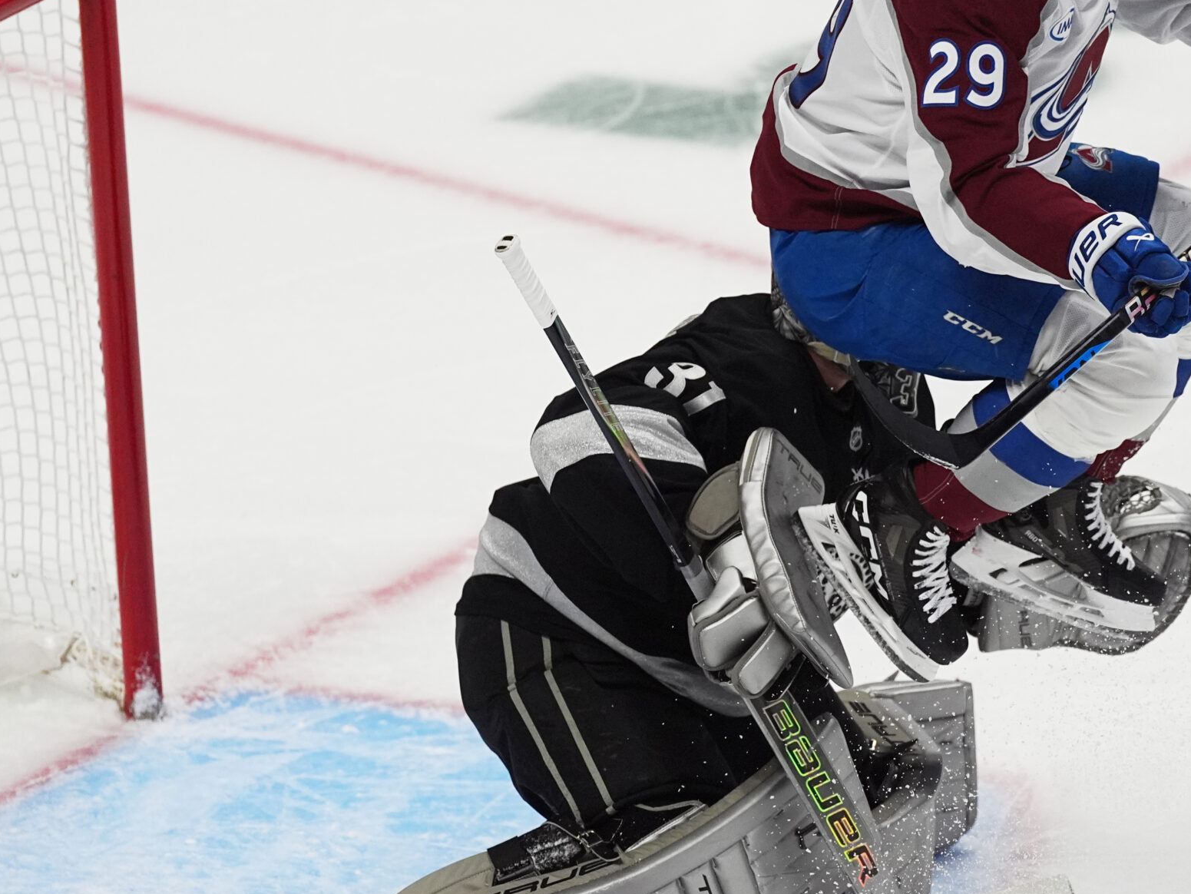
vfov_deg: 1.6
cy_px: 477
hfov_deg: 2.1
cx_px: 611
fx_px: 32762
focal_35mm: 952
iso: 2500
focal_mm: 600
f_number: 4
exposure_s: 1/2000
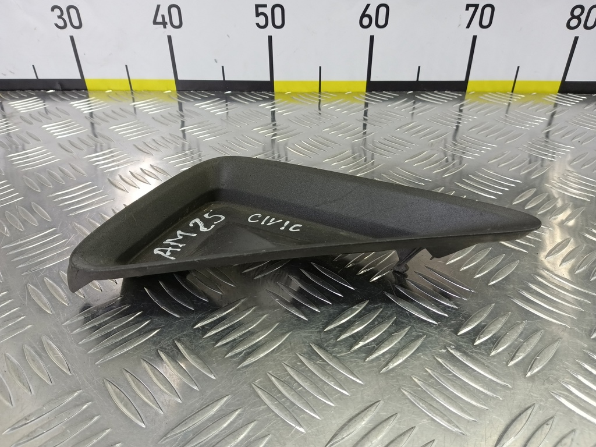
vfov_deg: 58.9
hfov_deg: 73.9
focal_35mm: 23
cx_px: 298
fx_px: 396
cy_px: 224
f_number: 1.6
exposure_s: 1/50
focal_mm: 4.11
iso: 137
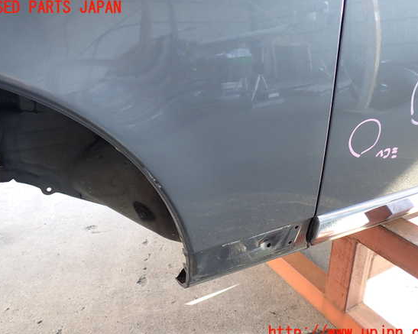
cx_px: 212
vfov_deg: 48.5
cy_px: 170
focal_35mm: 30
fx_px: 371
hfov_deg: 58.8
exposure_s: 1/60
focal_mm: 5.05
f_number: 2.2
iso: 160
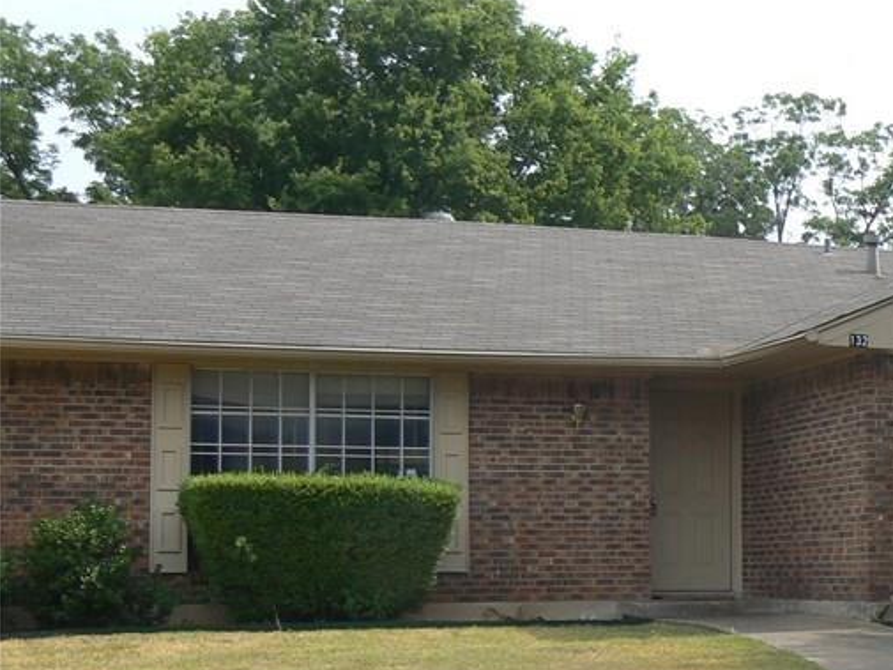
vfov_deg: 20.0
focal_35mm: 73
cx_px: 904
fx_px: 1884
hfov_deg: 25.3
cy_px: 491
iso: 80
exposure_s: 1/320
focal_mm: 6
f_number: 5.6
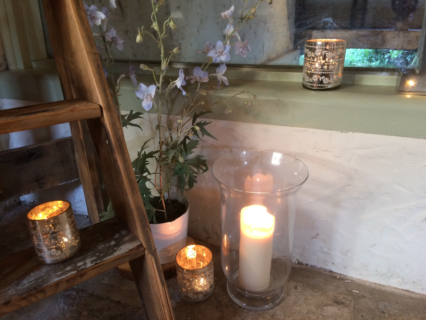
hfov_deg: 61.7
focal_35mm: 29
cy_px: 160
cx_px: 213
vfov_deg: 48.2
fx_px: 357
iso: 100
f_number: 2.2
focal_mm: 4.15
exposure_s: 1/33
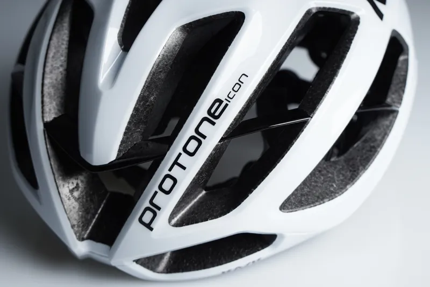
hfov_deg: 31.9
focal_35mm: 63
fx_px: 752
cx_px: 215
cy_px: 144
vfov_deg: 21.6
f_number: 6.3
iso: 160
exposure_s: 1/200
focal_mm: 42
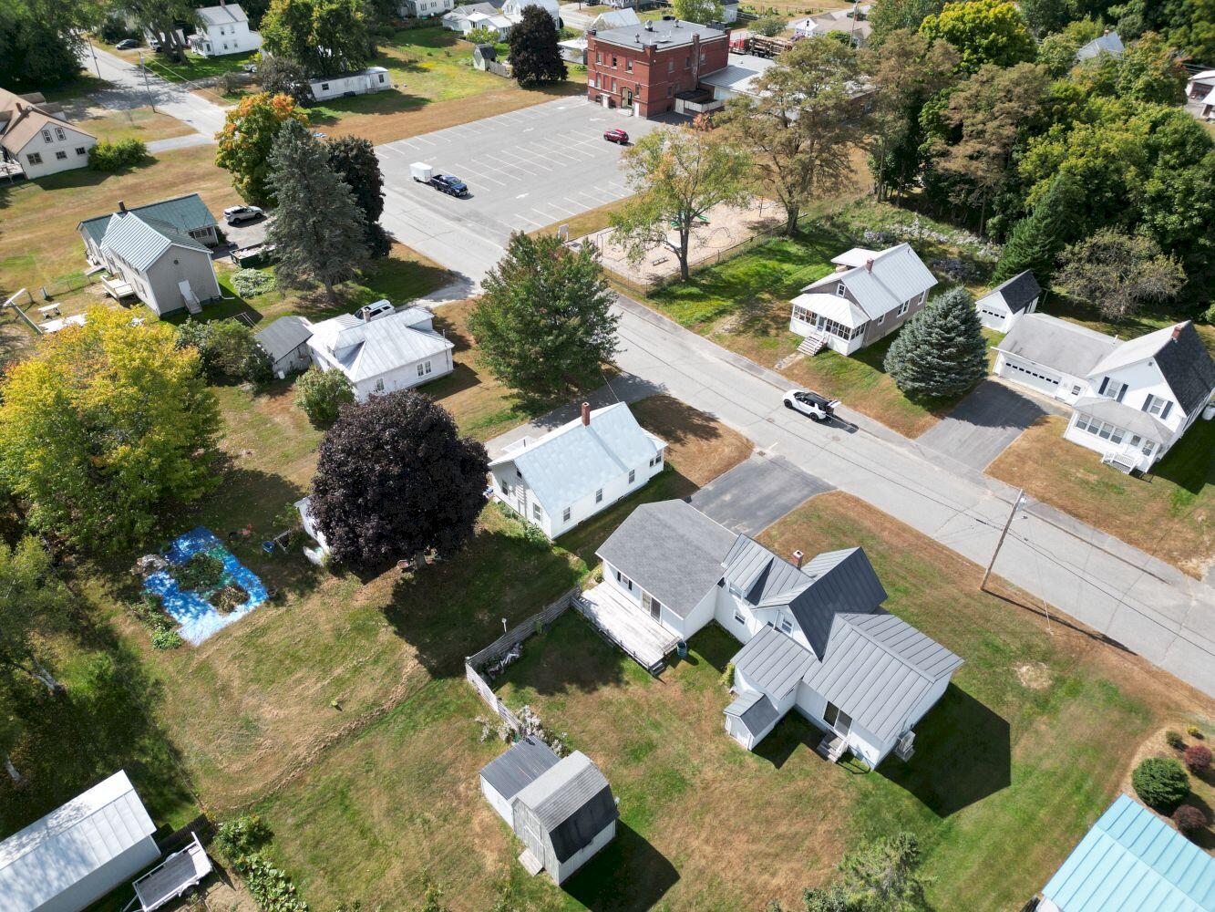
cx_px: 608
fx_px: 842
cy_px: 456
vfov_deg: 56.8
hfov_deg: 71.6
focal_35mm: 24
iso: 140
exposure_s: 1/1600
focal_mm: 6.72
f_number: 1.7
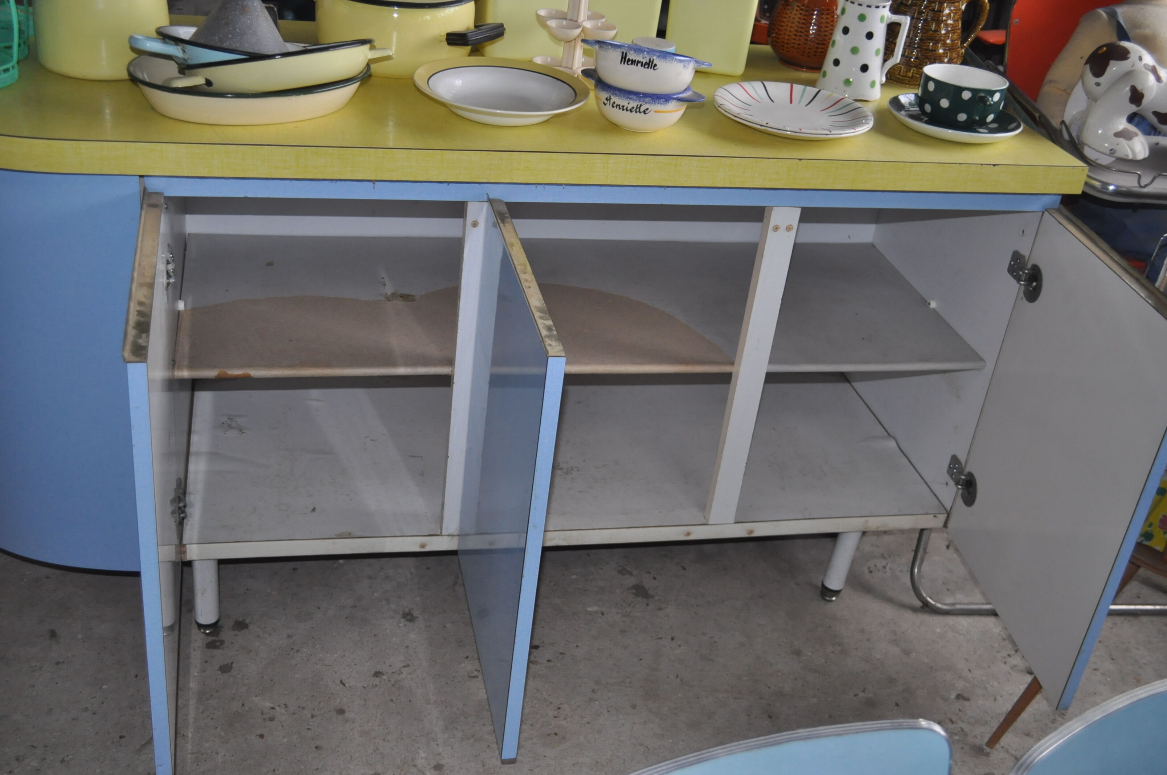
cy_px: 388
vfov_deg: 34.1
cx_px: 584
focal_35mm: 39
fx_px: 1263
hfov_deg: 49.6
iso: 800
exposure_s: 1/60
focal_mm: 26
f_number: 4.2
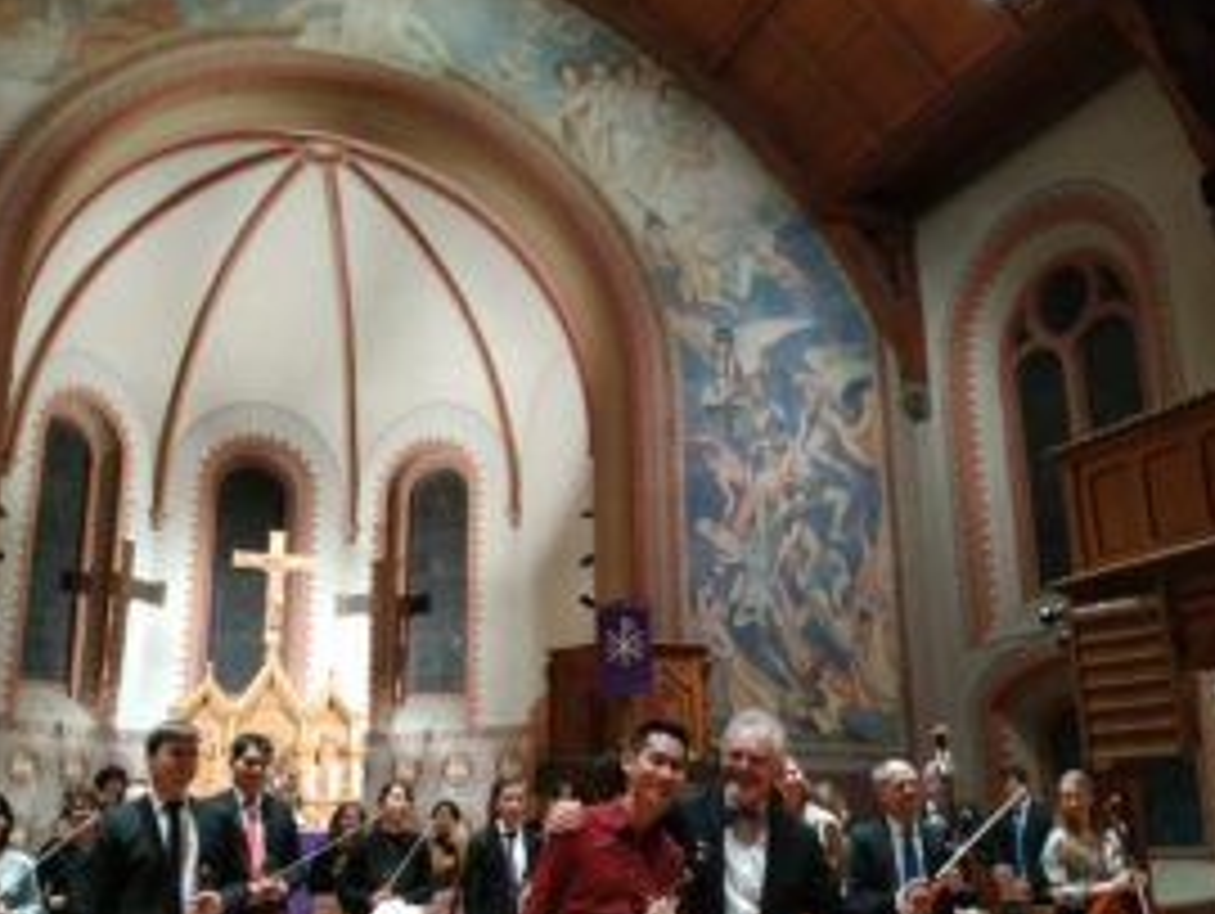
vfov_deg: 44.1
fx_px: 1124
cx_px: 612
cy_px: 513
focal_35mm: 32
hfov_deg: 56.8
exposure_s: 1/20
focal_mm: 3.94
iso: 640
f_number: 1.9
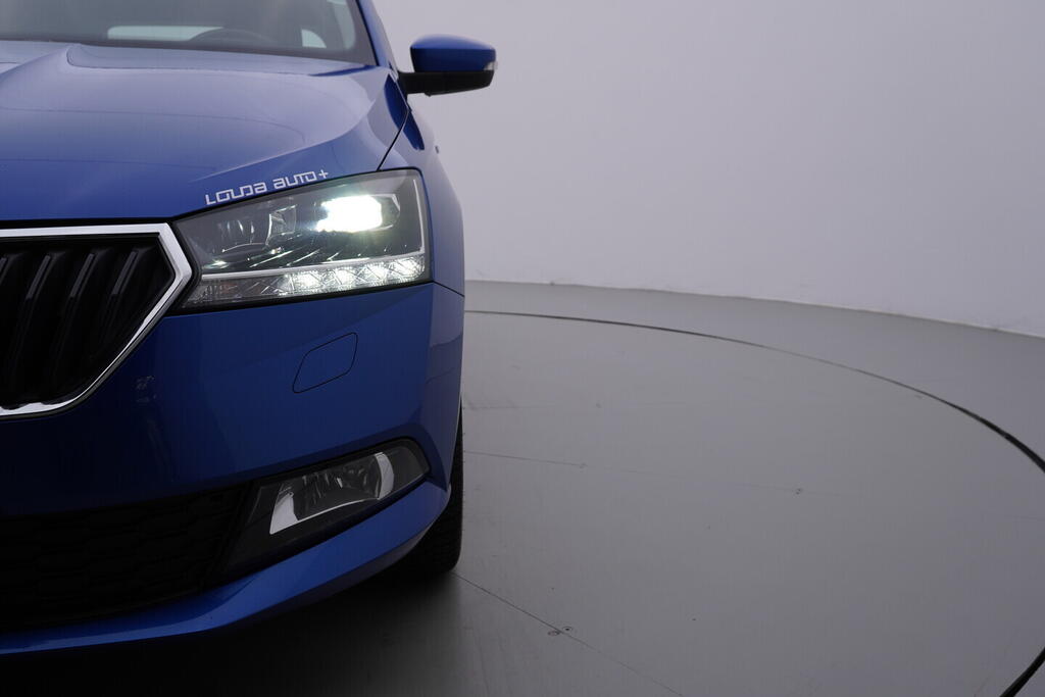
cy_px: 348
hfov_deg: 53.1
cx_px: 522
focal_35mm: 36
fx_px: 1045
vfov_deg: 36.9
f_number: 5
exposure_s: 1/125
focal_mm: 24
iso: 125
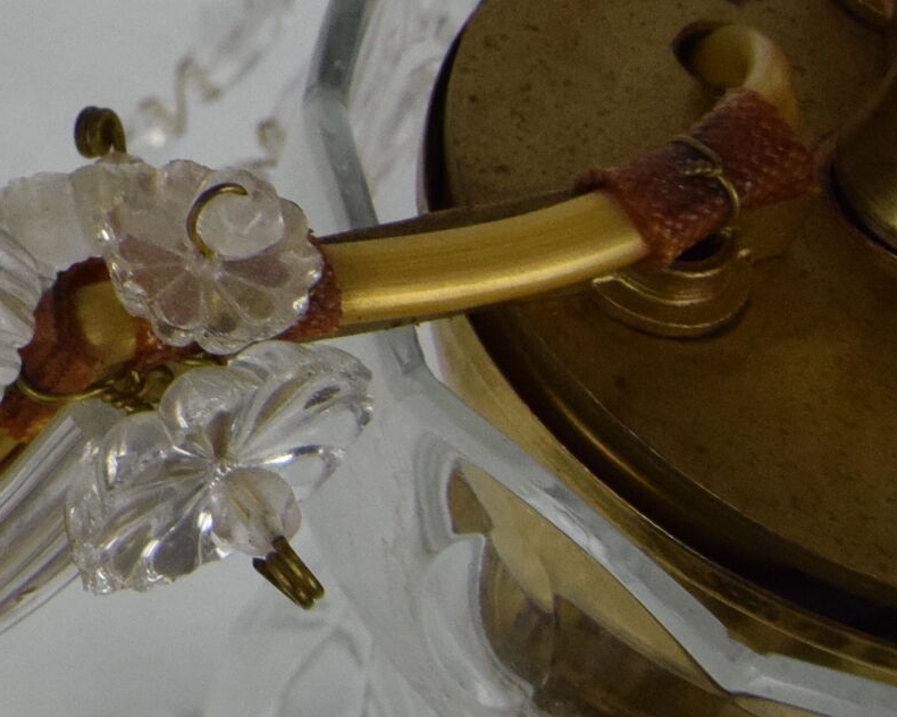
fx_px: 2549
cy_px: -309
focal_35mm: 96
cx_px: -770
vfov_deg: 15.0
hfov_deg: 16.4
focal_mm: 18
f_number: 10
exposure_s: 1/400
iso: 1600
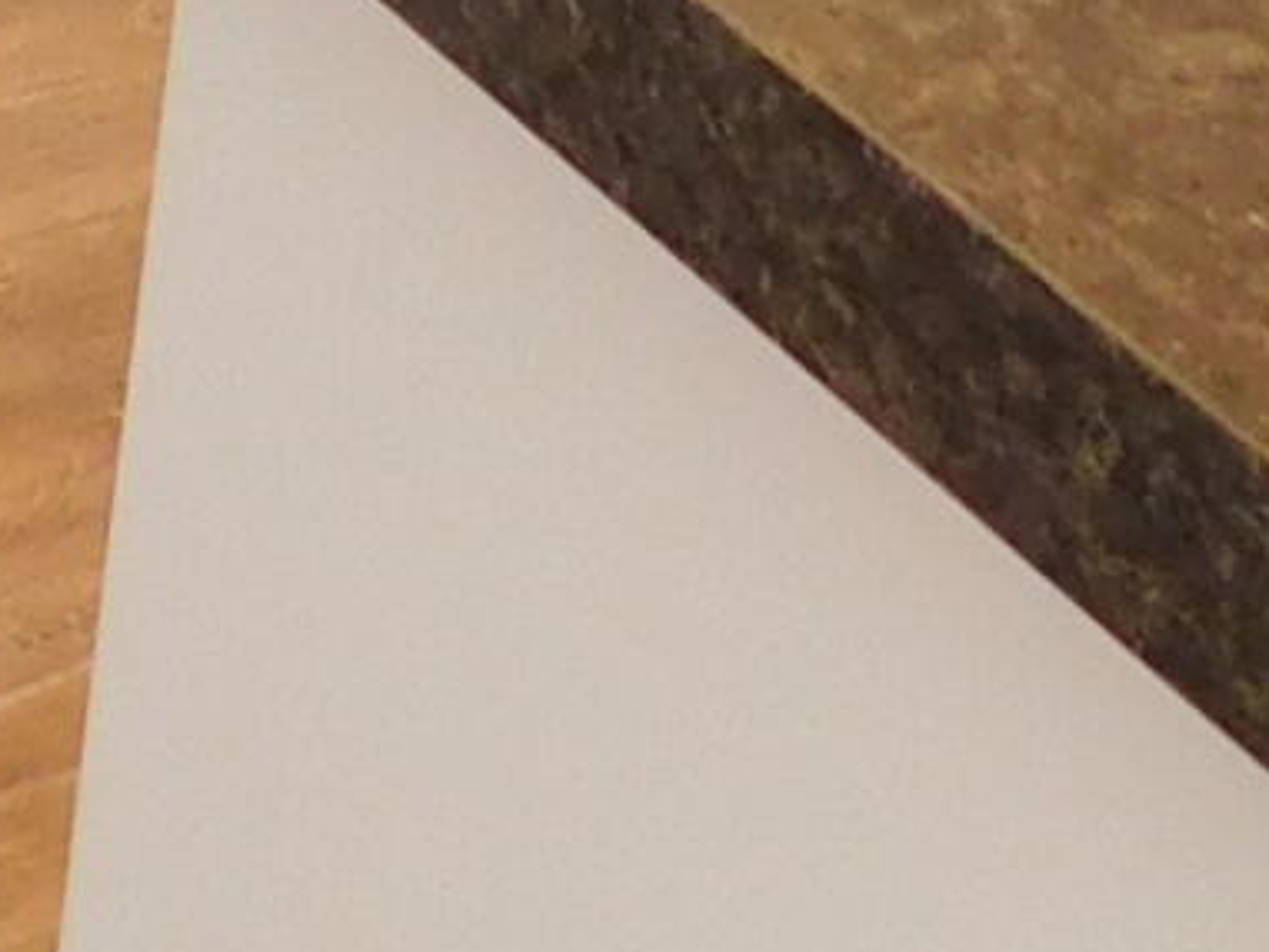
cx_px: -1499
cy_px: -2417
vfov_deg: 6.9
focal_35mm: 181
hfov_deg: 9.9
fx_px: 6637
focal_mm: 4
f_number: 3
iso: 160
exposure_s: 1/30
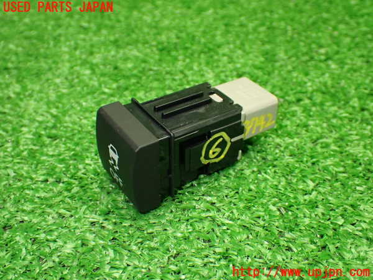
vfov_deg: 32.9
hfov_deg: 42.9
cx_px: 186
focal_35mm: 44
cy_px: 140
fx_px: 474
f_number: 2.9
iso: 800
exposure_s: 1/100
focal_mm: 7.84
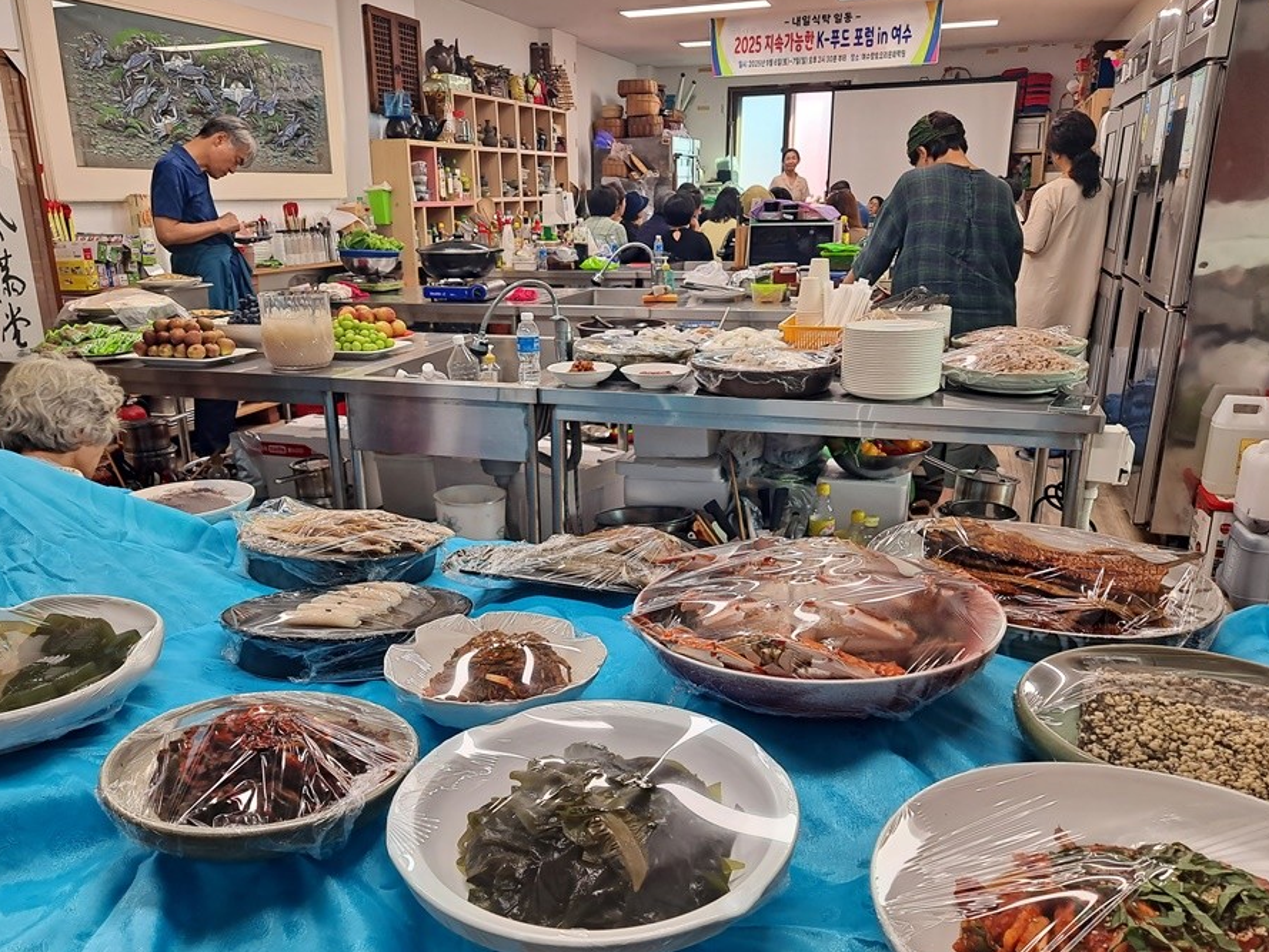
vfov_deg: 51.3
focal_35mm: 27
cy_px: 517
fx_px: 990
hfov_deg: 65.2
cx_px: 585
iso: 40
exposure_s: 1/60
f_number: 1.8
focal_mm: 5.23
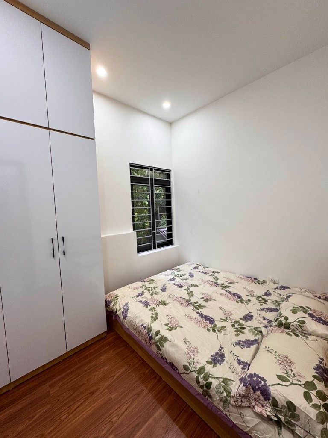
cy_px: 219
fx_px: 177
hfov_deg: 85.7
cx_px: 164
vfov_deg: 102.1
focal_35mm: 14
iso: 125
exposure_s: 1/100
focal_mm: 2.22
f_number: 2.2
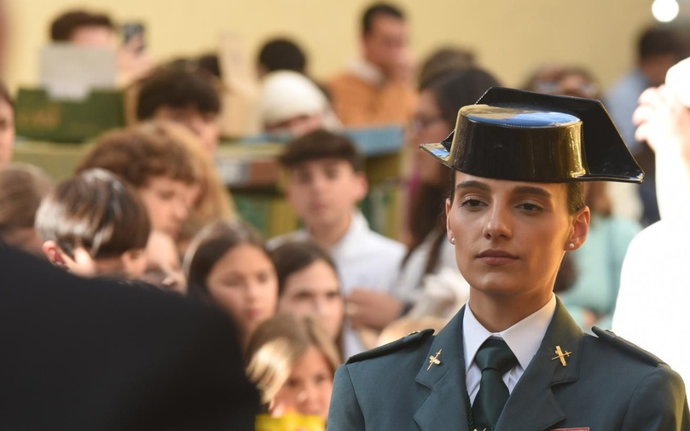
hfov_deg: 5.6
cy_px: 261
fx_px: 7016
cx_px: 510
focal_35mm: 373
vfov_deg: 3.5
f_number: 5
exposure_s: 1/125
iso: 140
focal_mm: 185
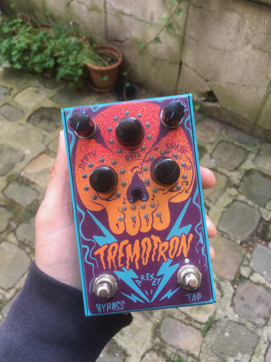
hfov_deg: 46.8
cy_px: 186
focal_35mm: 30
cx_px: 133
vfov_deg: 60.0
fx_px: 313
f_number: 2.2
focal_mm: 4.15
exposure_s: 1/50
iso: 25
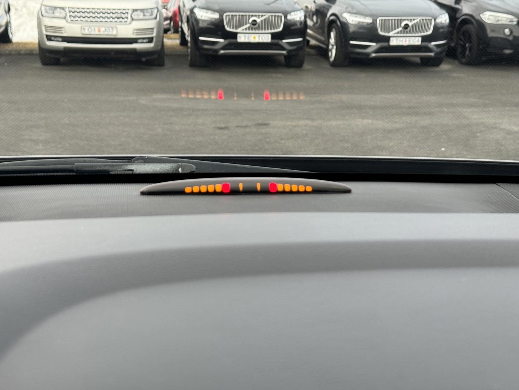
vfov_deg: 30.3
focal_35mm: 48
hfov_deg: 39.7
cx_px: 260
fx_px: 720
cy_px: 195
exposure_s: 1/69
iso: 80
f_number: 1.78
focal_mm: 6.86
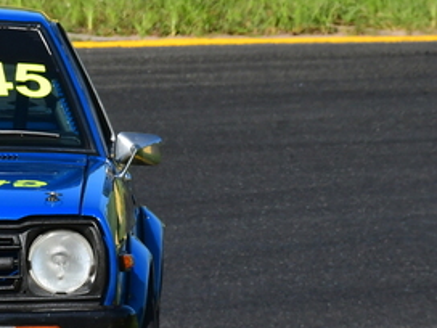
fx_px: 22458
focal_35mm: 1779
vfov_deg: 0.8
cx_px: -51
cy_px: 149
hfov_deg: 1.1
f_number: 13
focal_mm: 420
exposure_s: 1/640
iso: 500
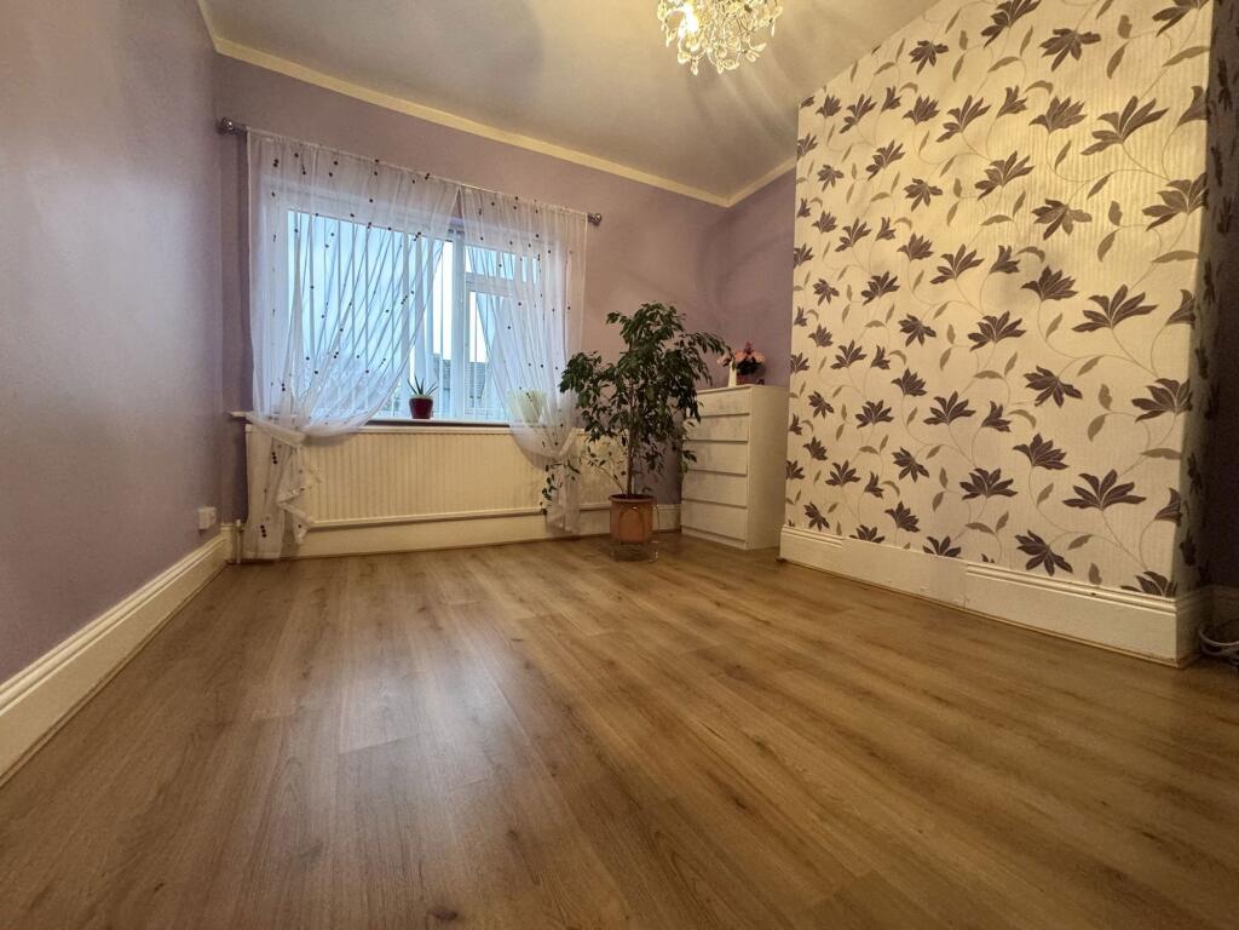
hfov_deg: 102.1
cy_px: 465
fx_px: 501
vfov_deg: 85.7
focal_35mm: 14
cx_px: 620
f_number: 2.2
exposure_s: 1/50
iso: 500
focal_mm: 2.22
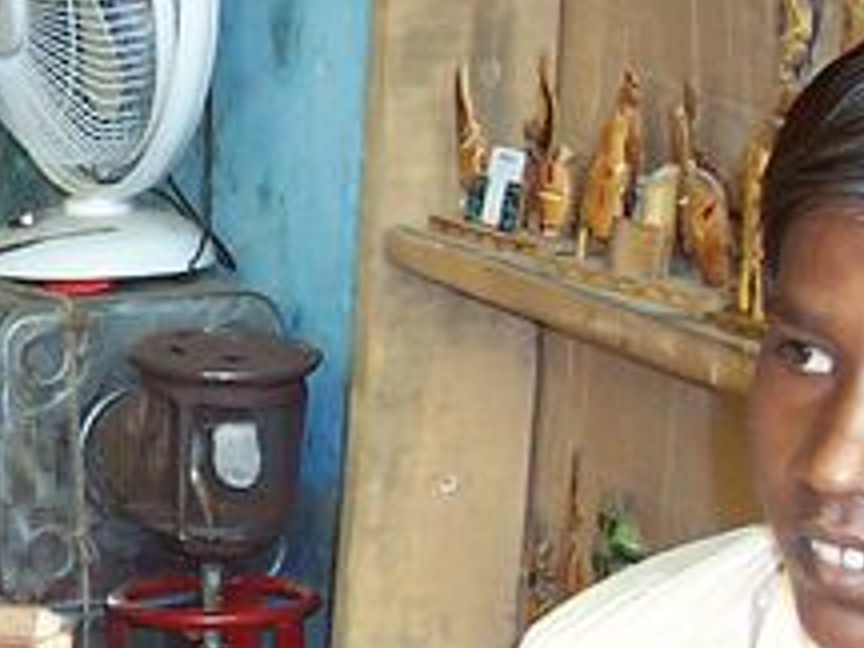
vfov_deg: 10.8
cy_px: 488
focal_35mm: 137
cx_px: -180
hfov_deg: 14.0
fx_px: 3419
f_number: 2.8
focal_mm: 5.6
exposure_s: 1/60
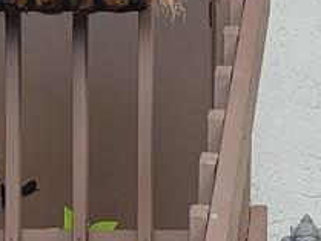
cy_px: 287
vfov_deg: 7.4
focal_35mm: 199
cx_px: 138
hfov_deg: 9.9
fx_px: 1846
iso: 50
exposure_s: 1/120
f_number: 1.8
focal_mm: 5.58
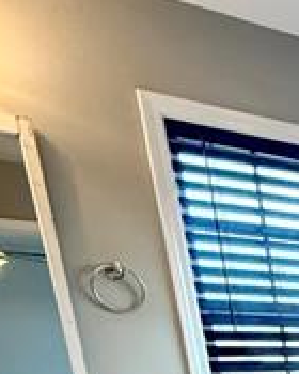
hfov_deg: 17.8
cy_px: 577
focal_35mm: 60
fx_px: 664
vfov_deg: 24.0
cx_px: 596
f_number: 2.2
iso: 400
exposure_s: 1/120
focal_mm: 2.22
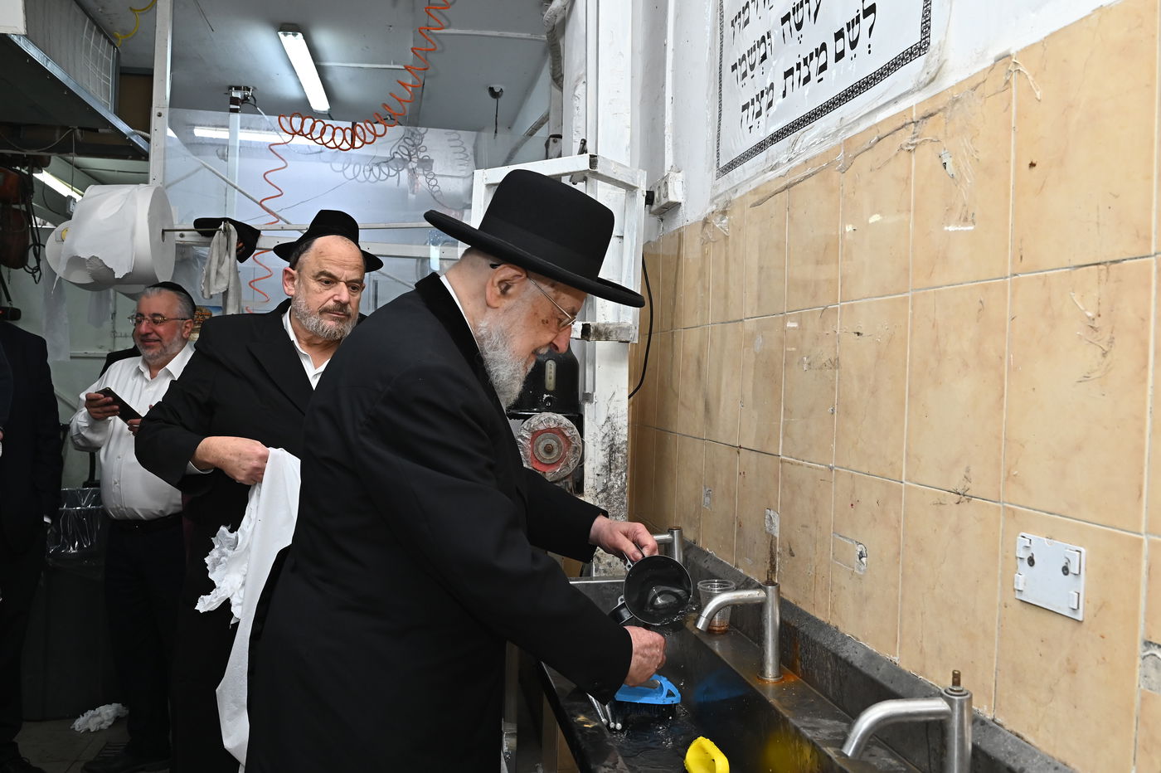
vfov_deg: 44.9
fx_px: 935
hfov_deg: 63.7
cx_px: 580
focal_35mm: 29
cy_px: 386
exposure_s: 1/200
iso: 1600
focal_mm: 29
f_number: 9
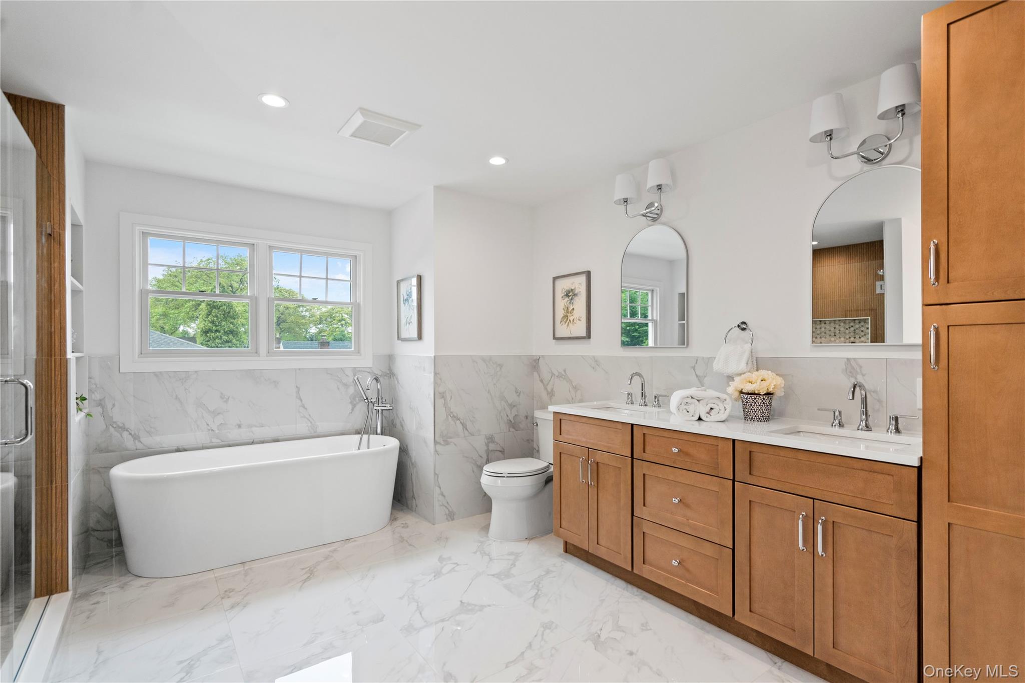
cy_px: 342
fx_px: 484
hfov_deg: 93.3
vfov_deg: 70.4
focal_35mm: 17
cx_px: 512
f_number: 5
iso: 200
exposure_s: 1/80
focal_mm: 17
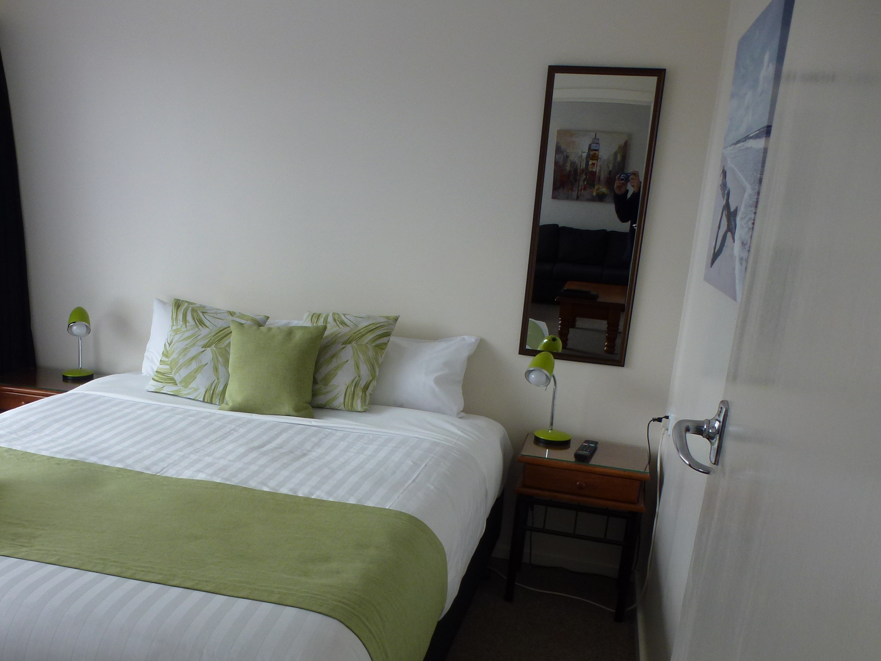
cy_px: 408
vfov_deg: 43.9
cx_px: 343
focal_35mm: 32
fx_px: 814
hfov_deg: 56.3
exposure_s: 1/125
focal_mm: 4.3
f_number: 3.3
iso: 100
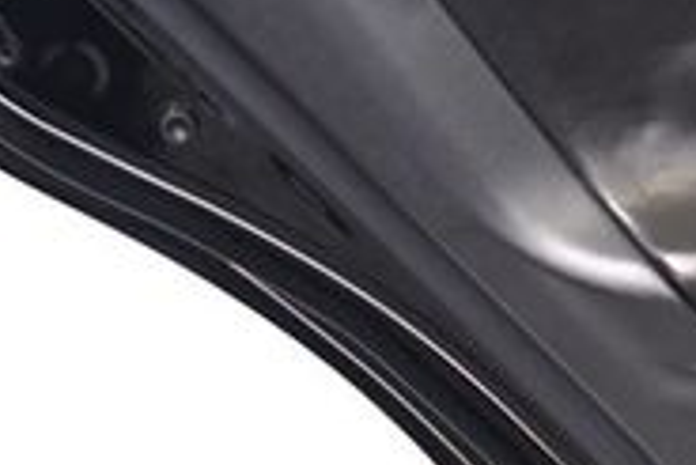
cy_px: 265
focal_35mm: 139
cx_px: 840
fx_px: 2689
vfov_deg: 9.9
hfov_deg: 14.3
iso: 3200
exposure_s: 1/80
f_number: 3.8
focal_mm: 20
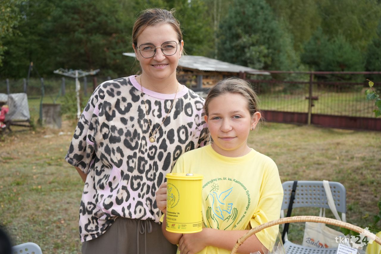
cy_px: 127
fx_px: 434
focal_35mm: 41
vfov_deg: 32.6
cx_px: 190
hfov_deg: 47.4
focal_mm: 41
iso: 1000
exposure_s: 1/2500
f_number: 5
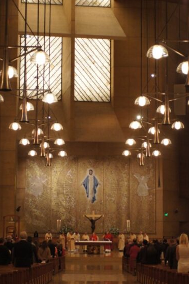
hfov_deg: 15.4
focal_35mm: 89
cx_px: 91
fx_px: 698
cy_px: 145
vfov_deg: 23.0
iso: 1600
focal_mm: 55
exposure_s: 1/60
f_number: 4
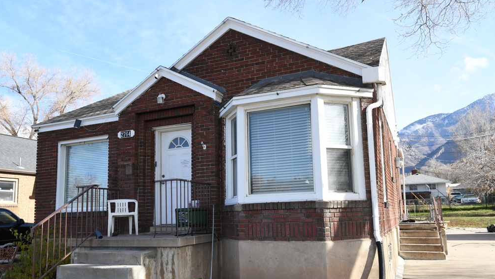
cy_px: 167
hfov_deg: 66.1
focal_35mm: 29
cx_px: 244
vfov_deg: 40.0
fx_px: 381
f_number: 8
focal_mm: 27
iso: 200
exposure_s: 1/160
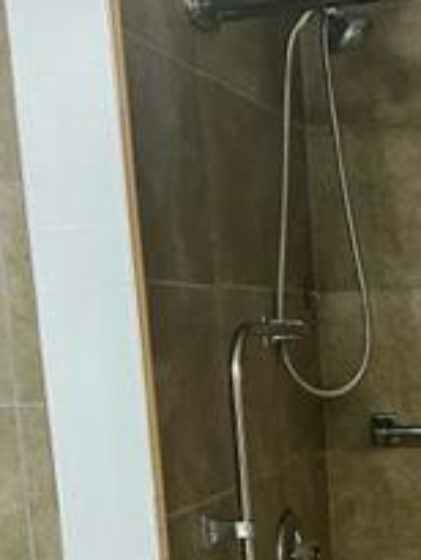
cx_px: 517
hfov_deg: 17.3
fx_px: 1312
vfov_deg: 23.1
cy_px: 557
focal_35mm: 81
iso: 125
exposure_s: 1/60
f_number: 1.6
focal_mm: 5.1
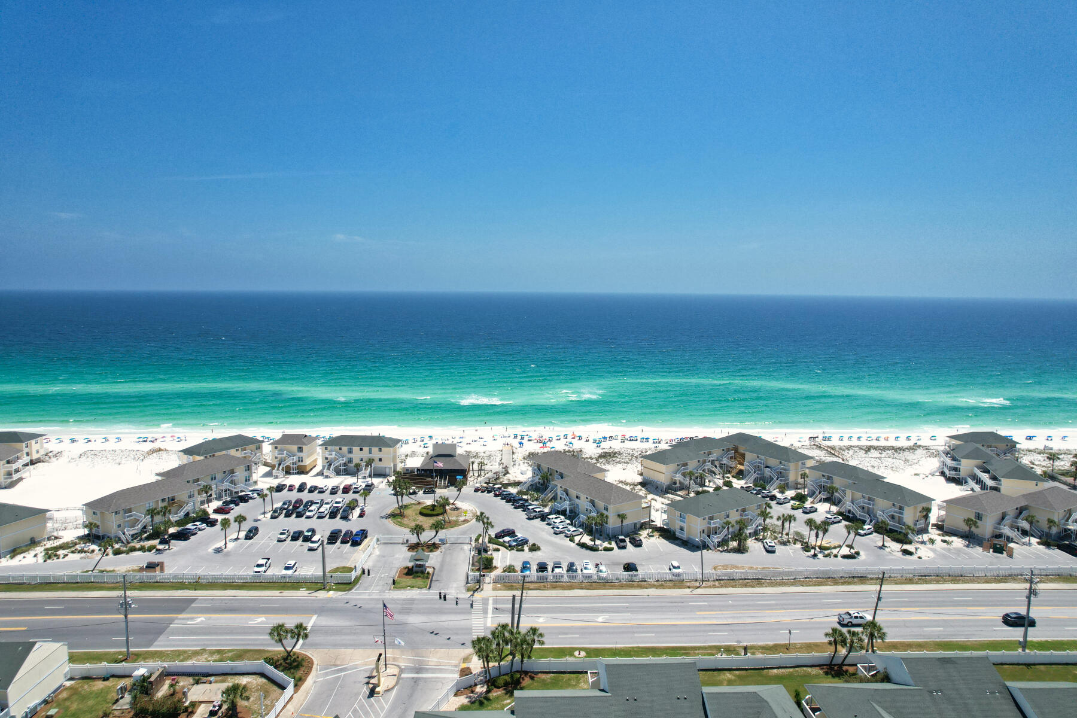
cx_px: 538
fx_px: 658
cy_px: 359
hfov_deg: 78.6
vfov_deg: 57.2
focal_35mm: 22
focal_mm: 8.38
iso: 100
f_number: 2.8
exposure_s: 1/2500
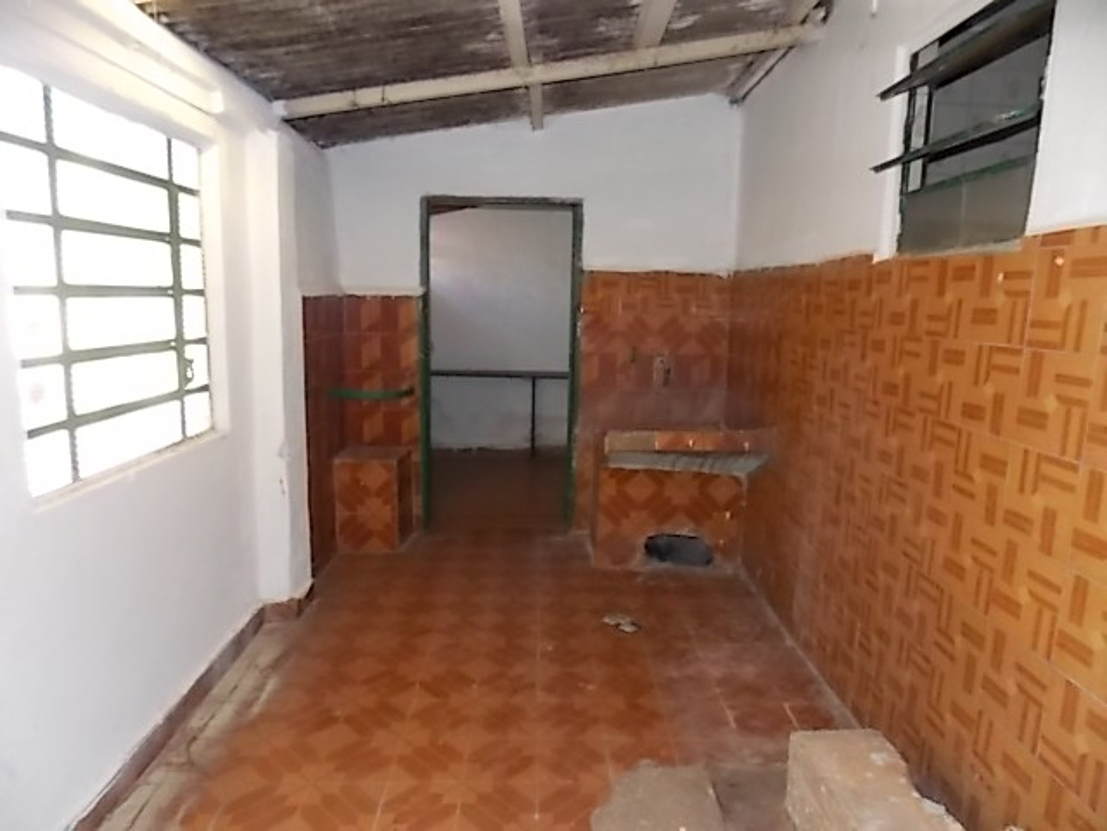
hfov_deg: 73.9
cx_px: 554
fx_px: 736
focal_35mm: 23
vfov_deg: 58.9
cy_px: 416
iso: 200
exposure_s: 1/30
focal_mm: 4
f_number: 3.1
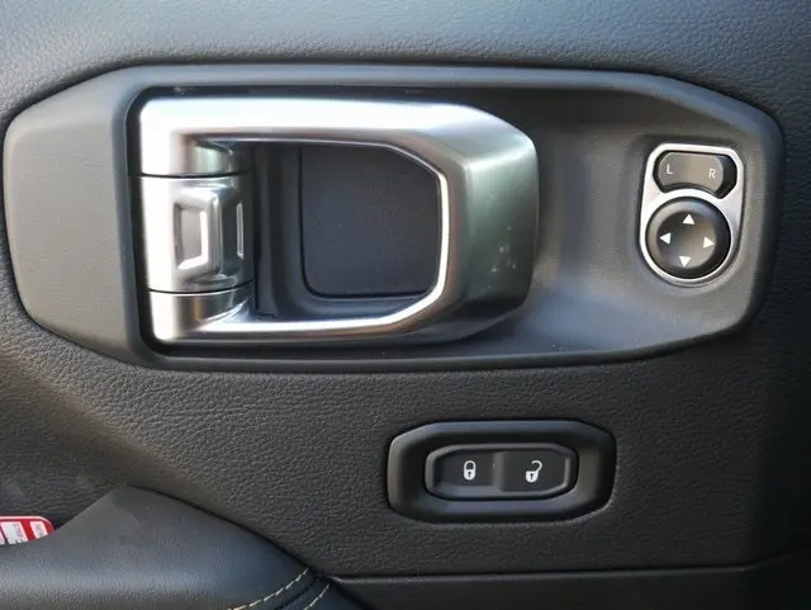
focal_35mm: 40
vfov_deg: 36.0
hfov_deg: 46.8
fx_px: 938
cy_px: 305
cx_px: 406
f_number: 5
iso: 400
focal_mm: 20
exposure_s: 1/60
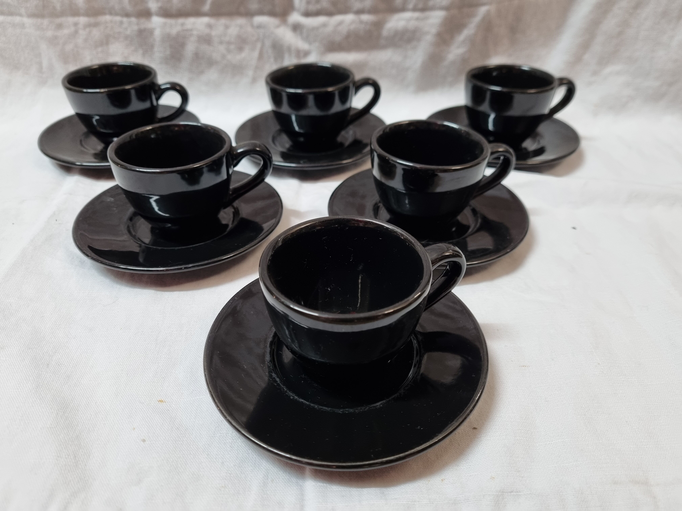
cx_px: 341
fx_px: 512
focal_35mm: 26
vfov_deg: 53.1
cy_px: 256
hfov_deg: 67.3
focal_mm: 5.4
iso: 250
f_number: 1.8
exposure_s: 1/50
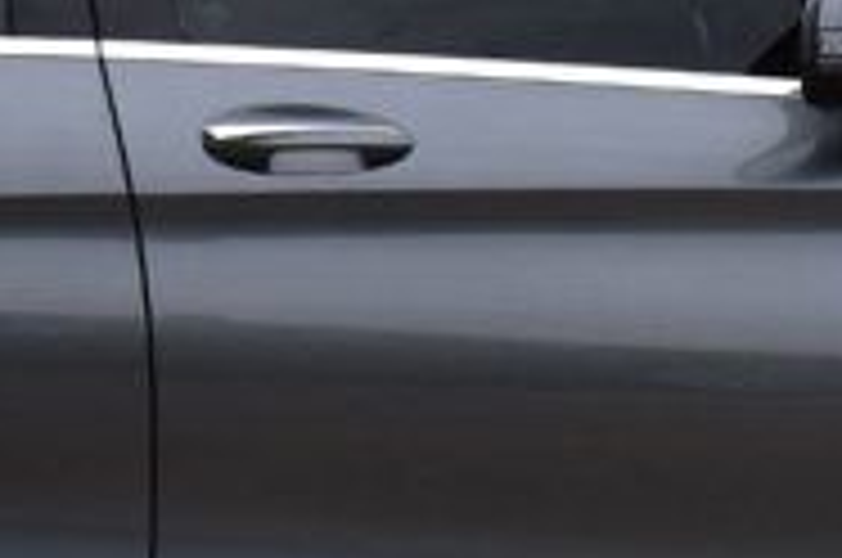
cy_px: -22
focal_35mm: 148
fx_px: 3456
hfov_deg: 13.8
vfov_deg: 9.2
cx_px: 203
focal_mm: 18
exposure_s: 1/250
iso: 400
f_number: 10
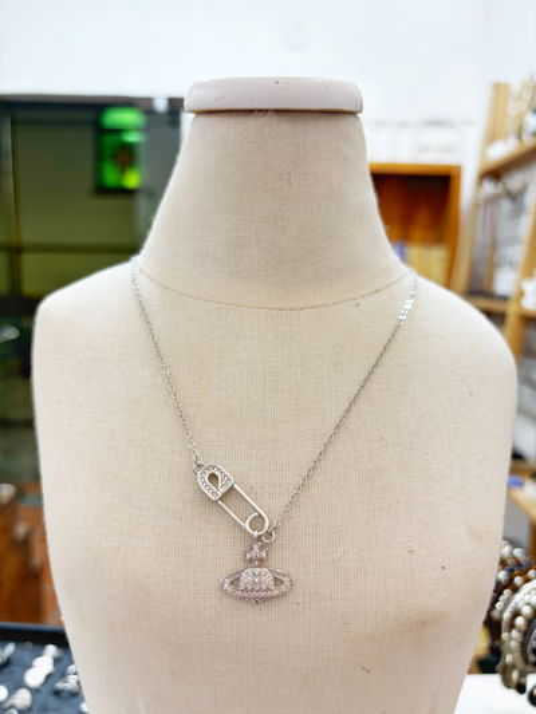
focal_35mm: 26
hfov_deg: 53.1
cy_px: 357
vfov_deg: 67.3
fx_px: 537
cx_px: 268
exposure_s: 1/100
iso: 100
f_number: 1.6
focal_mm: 5.96
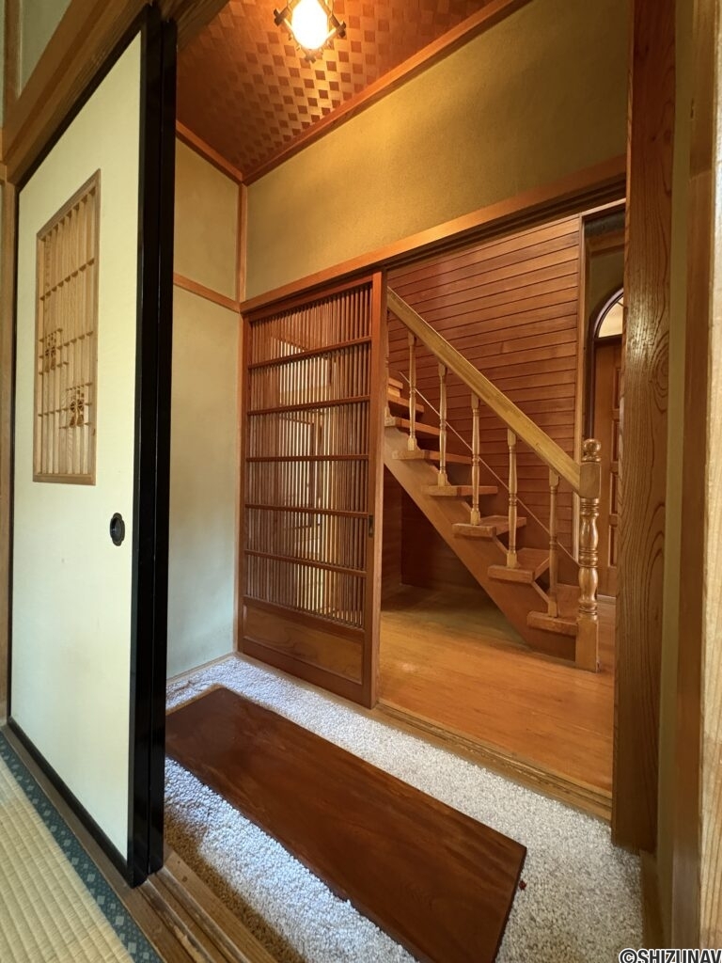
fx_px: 389
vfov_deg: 102.1
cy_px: 482
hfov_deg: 85.7
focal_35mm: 14
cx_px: 361
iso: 1000
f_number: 2.2
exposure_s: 1/40
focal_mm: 2.22
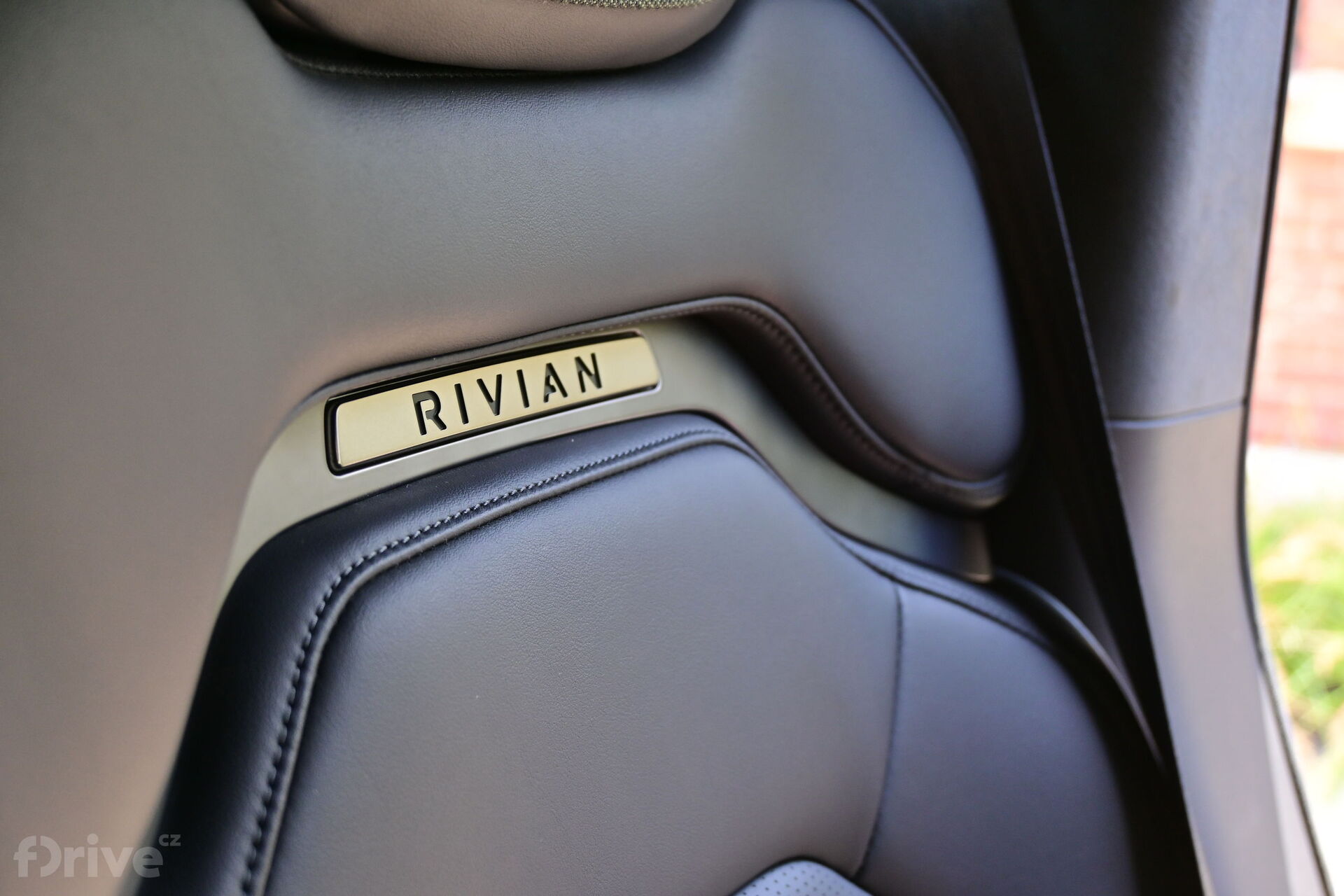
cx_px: 672
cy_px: 448
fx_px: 1764
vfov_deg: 28.5
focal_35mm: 47
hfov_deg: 41.7
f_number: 5
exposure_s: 1/80
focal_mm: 31.5
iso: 400
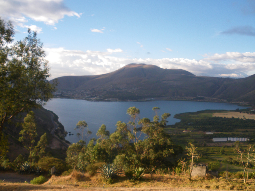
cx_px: 128
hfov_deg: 51.4
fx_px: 265
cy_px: 96
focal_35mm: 36
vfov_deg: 39.7
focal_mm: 6.3
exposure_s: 1/80
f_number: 5.4
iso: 64
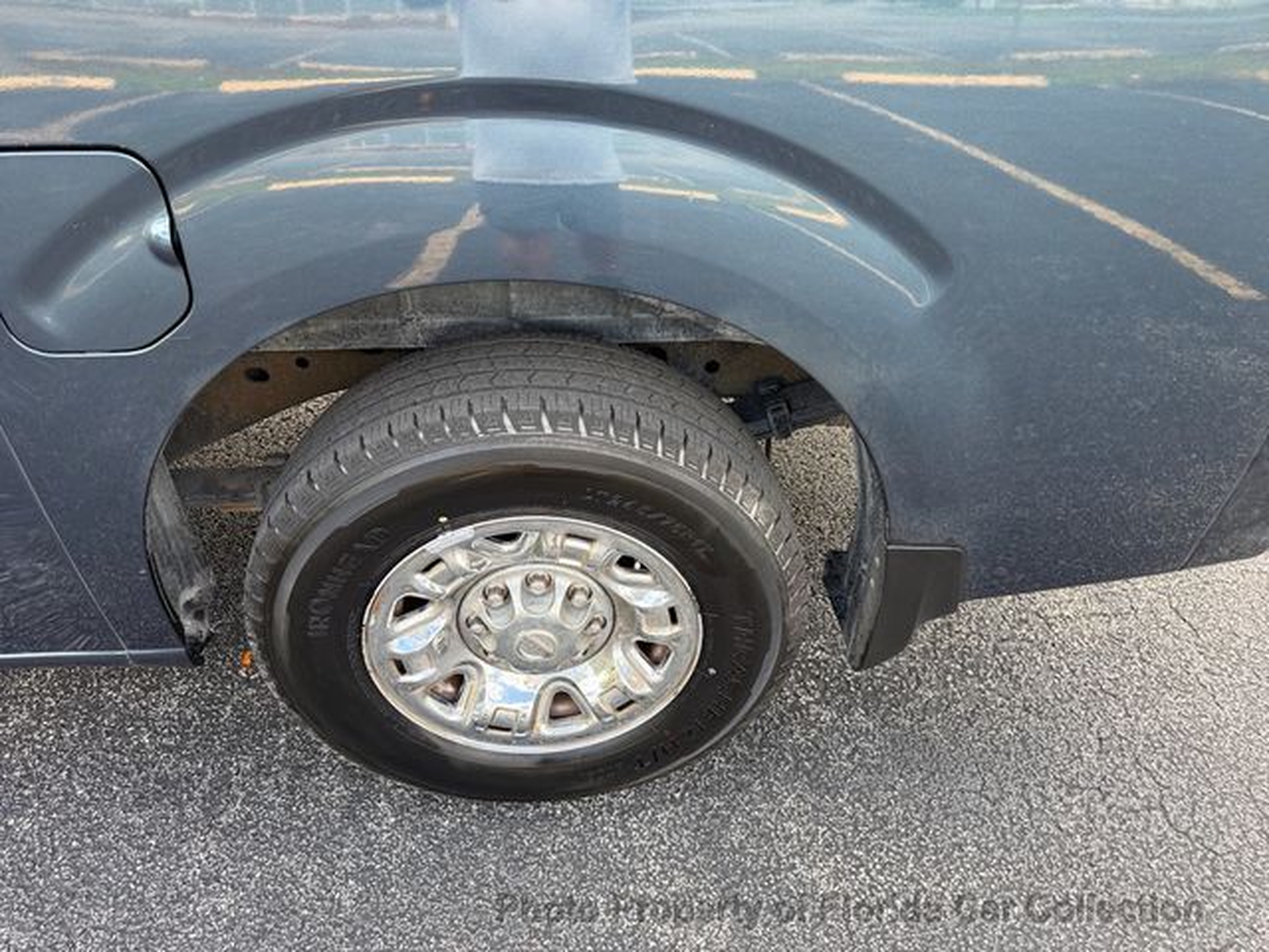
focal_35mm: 24
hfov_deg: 71.6
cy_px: 476
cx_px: 634
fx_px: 880
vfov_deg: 56.8
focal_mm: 6.76
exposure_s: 1/174
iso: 80
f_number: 1.78
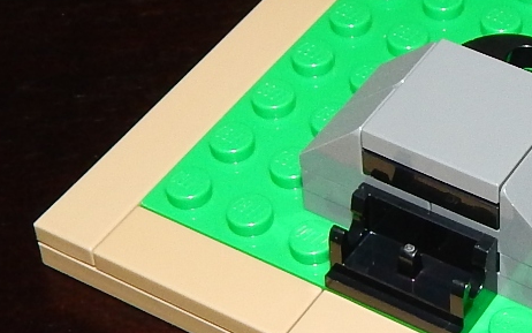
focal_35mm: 54
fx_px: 783
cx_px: 512
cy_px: 209
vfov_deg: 23.9
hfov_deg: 34.6
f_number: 6
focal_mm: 4
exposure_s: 1/30
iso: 200
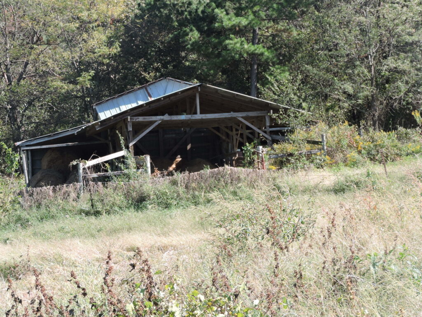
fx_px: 1646
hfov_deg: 14.6
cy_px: 158
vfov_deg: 11.0
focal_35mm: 135
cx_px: 211
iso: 100
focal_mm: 24.1
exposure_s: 1/200
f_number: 4.3
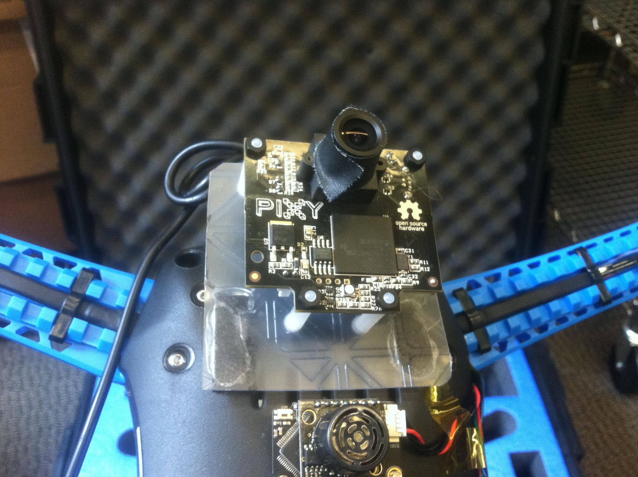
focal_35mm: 35
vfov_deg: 40.6
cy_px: 238
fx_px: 644
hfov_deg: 52.7
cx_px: 319
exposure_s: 1/15
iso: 250
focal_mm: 3.85
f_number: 2.8
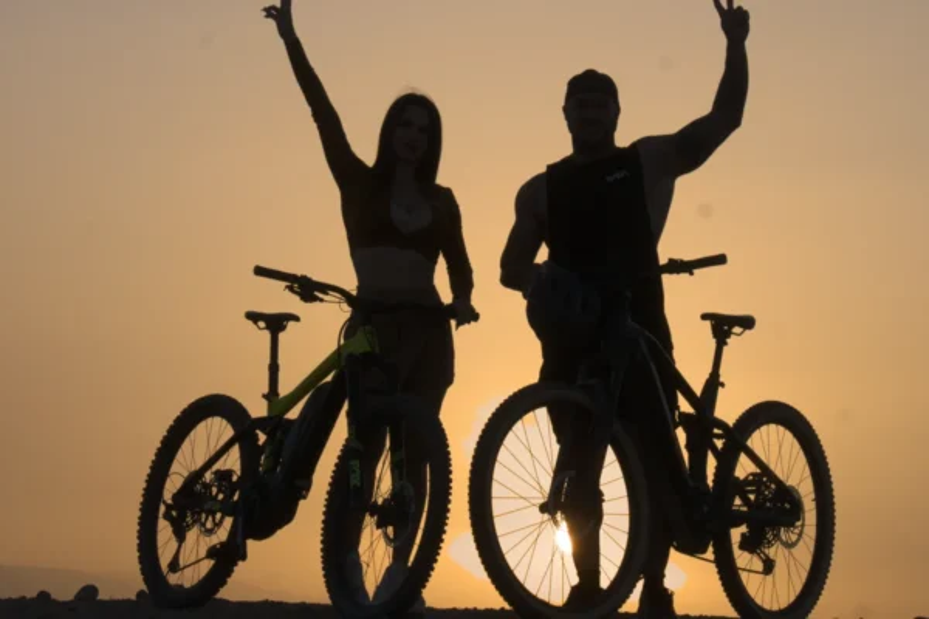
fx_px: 2580
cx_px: 464
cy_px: 310
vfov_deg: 13.7
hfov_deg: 20.4
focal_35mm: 100
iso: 100
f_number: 11
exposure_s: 1/100
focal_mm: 67
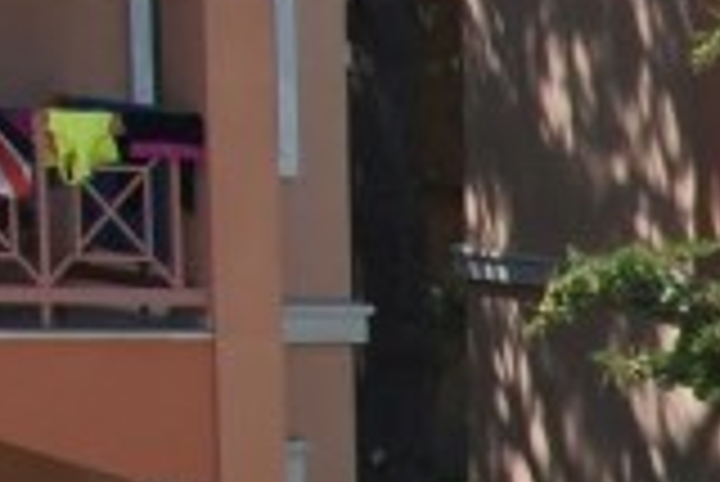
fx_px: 5165
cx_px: 2455
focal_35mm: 258
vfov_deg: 5.2
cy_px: 1230
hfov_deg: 6.9
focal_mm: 24
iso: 100
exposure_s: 1/250
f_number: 8
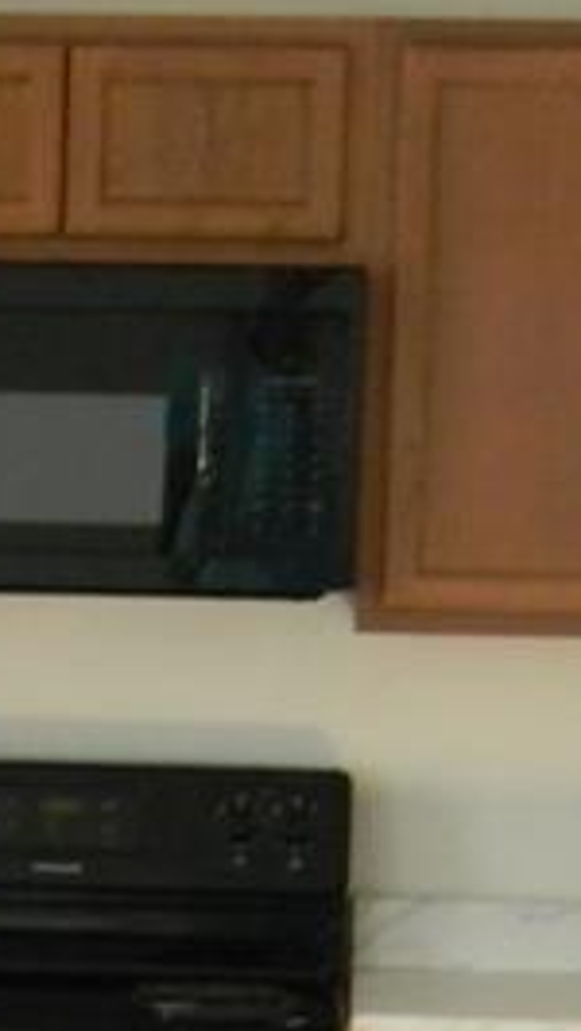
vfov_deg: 10.7
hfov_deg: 6.1
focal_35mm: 197
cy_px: 1318
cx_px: -178
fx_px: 5385
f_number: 3.9
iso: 349
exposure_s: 1/30
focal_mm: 8.6
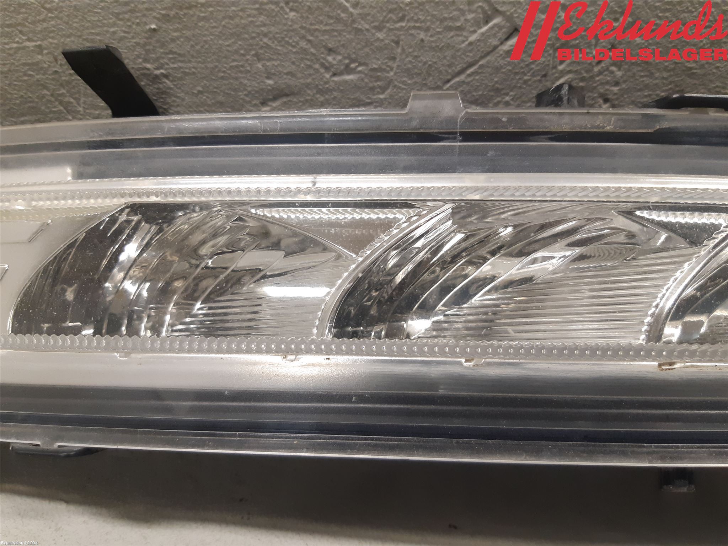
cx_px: 364
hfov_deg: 67.3
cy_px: 273
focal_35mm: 26
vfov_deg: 53.1
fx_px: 547
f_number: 1.7
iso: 160
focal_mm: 3.93
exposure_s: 1/50
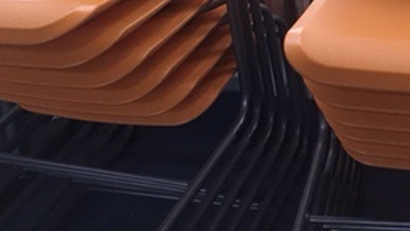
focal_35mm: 75
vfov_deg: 15.3
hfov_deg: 26.8
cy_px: -71
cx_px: 402
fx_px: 816
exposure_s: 1/33
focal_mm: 4.15
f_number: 2.2
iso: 200
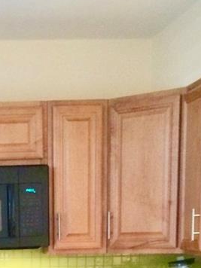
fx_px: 782
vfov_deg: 17.7
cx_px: -11
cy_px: 385
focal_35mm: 101
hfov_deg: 14.4
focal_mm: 4.12
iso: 320
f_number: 2.2
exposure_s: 1/24
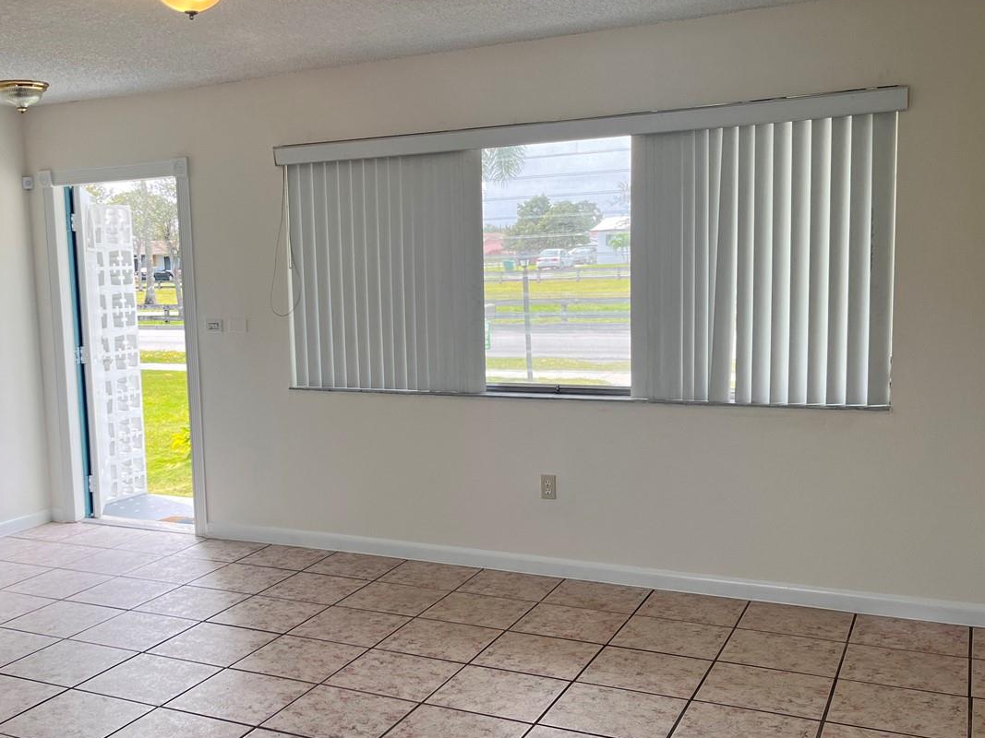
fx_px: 1110
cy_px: 395
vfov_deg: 36.8
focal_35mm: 39
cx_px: 318
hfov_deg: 47.0
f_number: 1.6
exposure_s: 1/271
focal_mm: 5.1
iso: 50
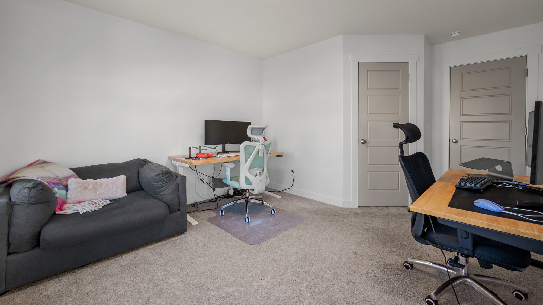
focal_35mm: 15
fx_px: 216
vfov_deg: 70.2
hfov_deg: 103.0
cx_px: 269
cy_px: 131
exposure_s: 1/2.5
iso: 500
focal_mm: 14
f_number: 8
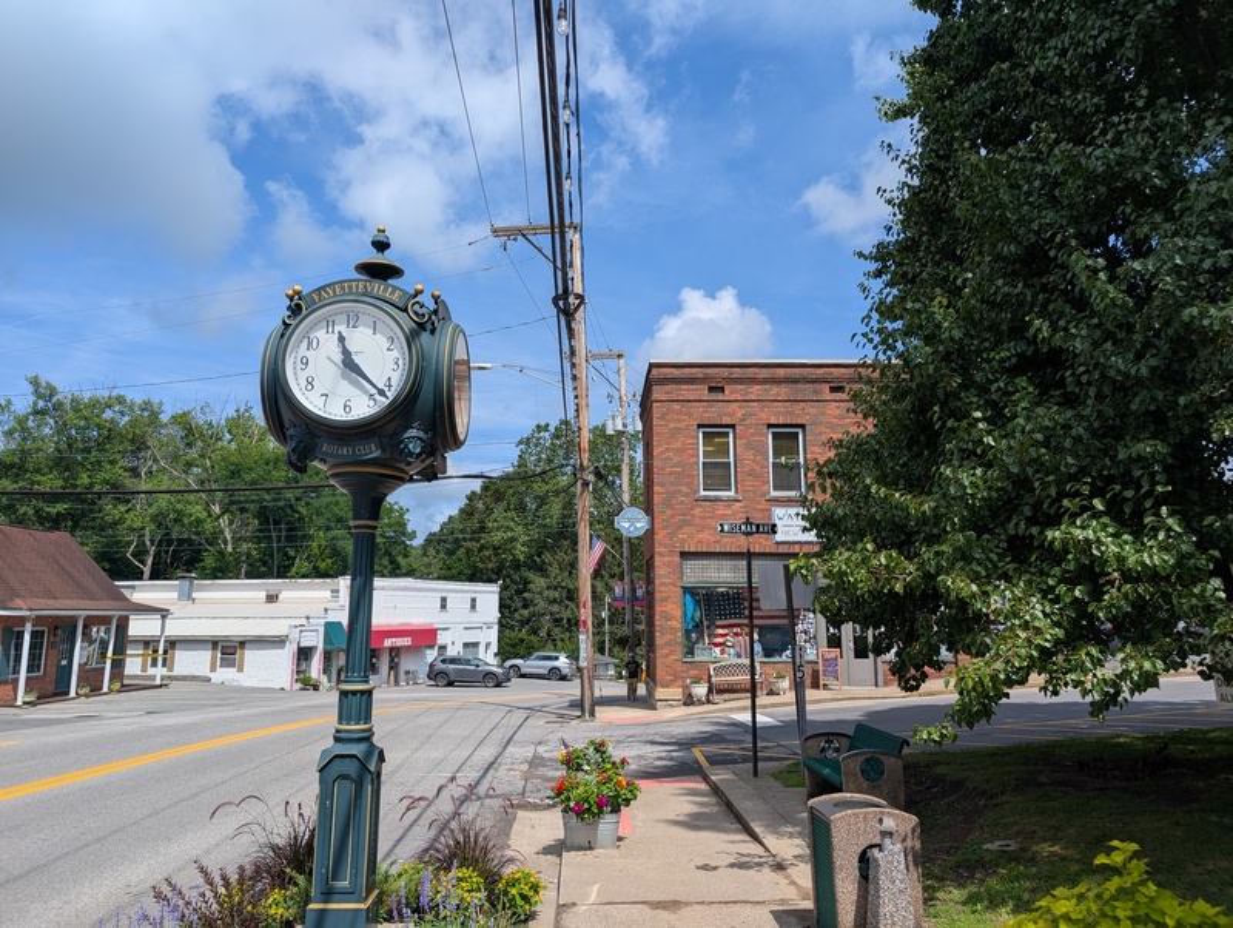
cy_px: 464
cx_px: 616
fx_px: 856
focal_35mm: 24
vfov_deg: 56.9
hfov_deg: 71.5
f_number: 1.68
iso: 21
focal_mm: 6.9
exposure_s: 1/1357
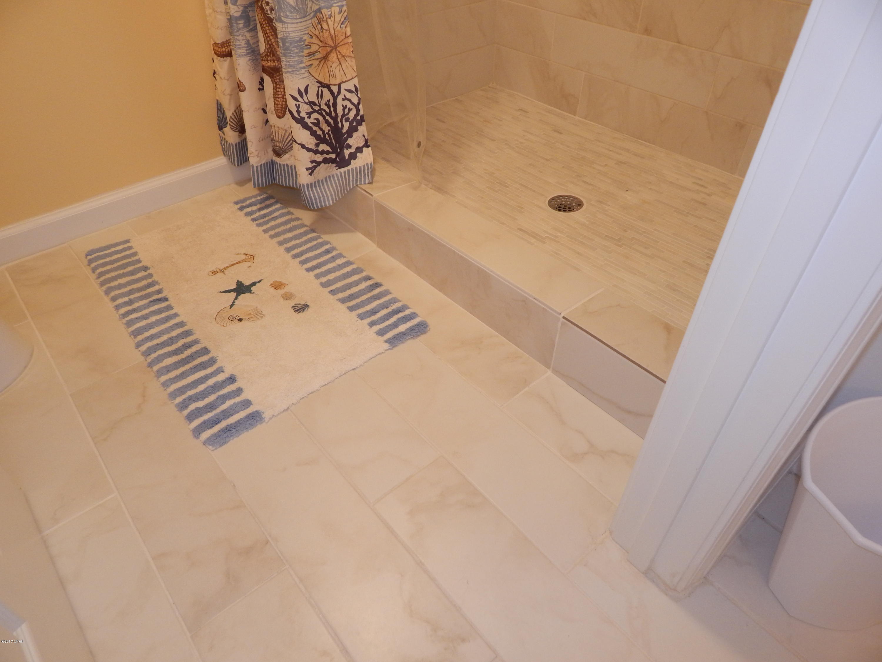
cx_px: 441
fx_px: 586
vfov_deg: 58.9
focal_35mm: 23
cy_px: 331
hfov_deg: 73.9
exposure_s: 1/30
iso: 180
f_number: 3
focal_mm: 4
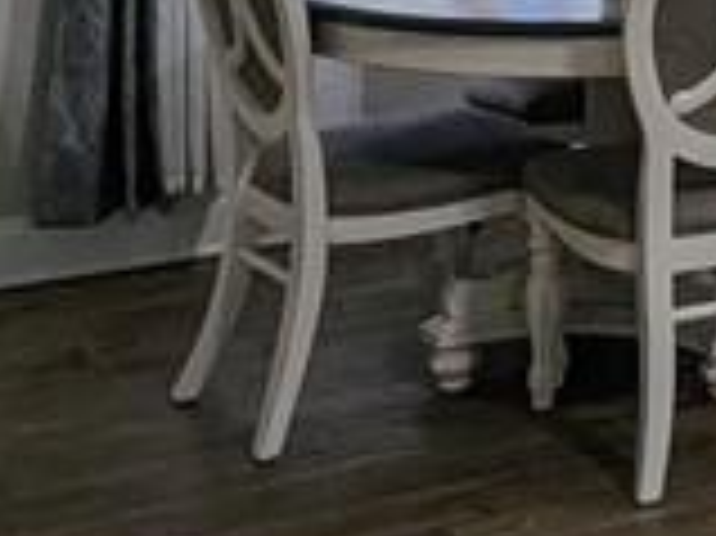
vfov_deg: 12.8
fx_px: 2129
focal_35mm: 103
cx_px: 1205
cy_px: -482
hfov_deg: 16.6
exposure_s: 1/30
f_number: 2.2
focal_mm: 2.35
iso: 59
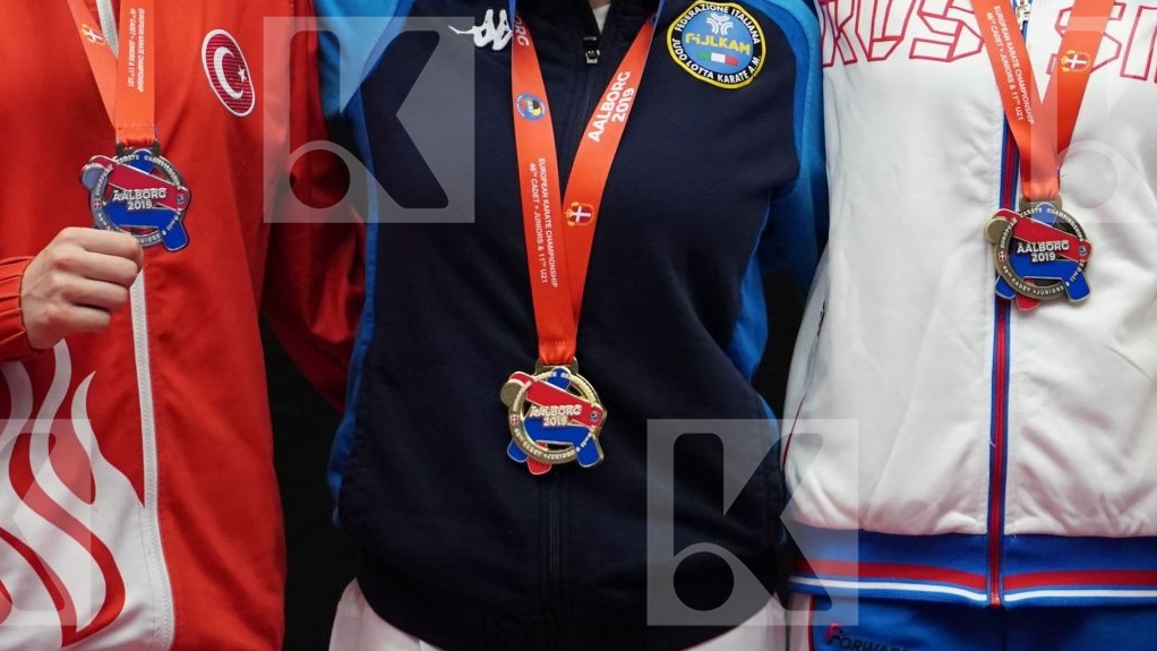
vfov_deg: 3.3
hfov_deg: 5.9
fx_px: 11260
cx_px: 753
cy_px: 120
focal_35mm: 367
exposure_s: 1/1000
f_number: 2.8
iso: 2500
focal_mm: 133
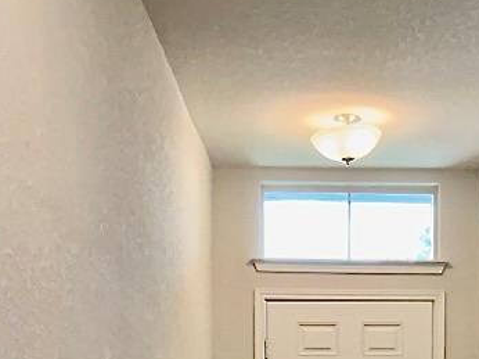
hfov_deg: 24.1
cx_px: 364
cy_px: 513
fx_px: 1106
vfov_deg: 16.9
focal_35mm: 80
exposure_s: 1/100
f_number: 1.8
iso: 125
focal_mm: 3
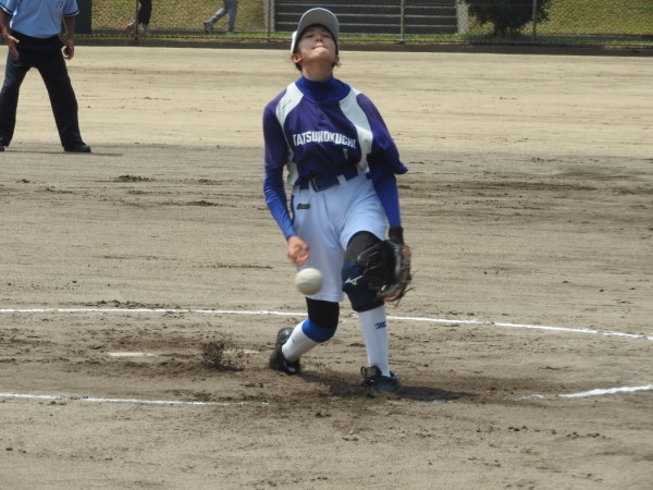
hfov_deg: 7.3
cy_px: 245
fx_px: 5093
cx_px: 326
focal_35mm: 270
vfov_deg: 5.5
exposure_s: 1/640
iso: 100
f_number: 5.5
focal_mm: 48.4
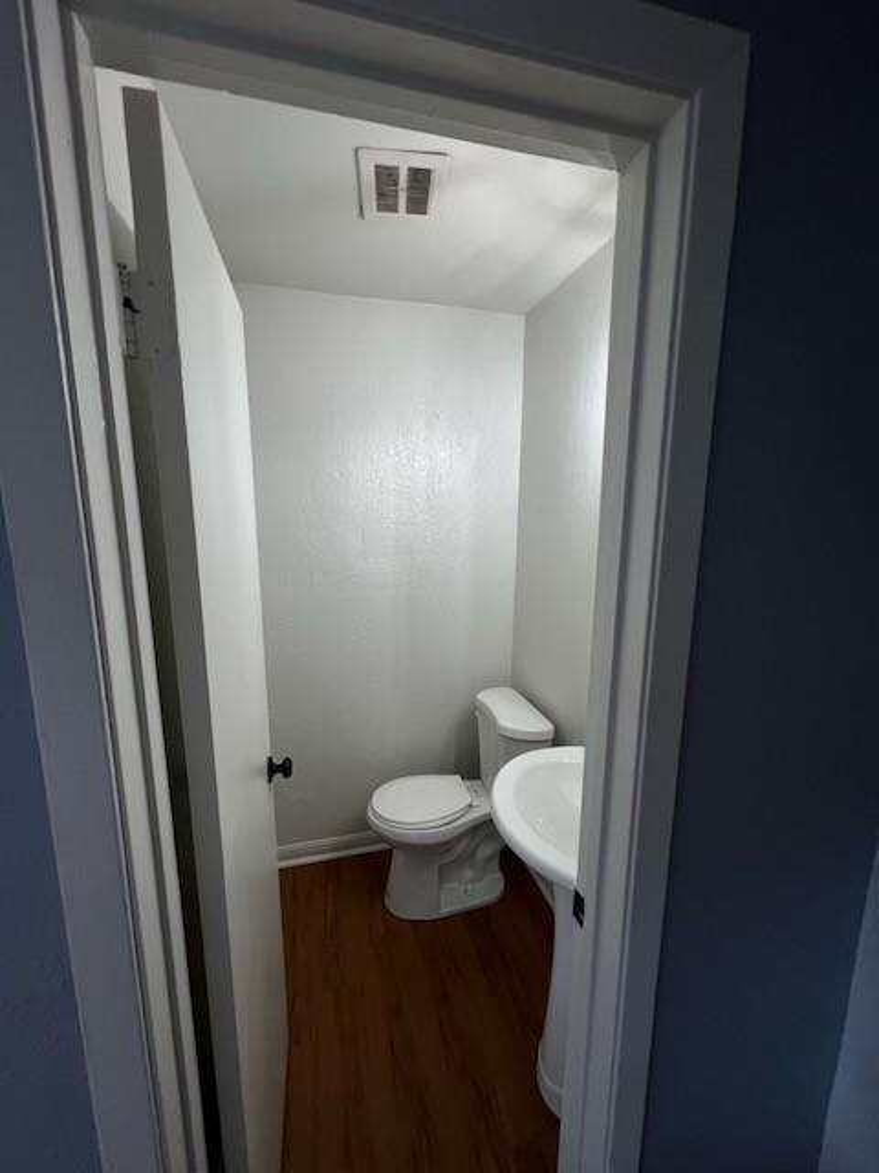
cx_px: 440
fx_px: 440
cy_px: 586
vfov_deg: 106.2
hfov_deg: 89.9
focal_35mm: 13
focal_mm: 1.57
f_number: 1.8
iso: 125
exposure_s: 1/120
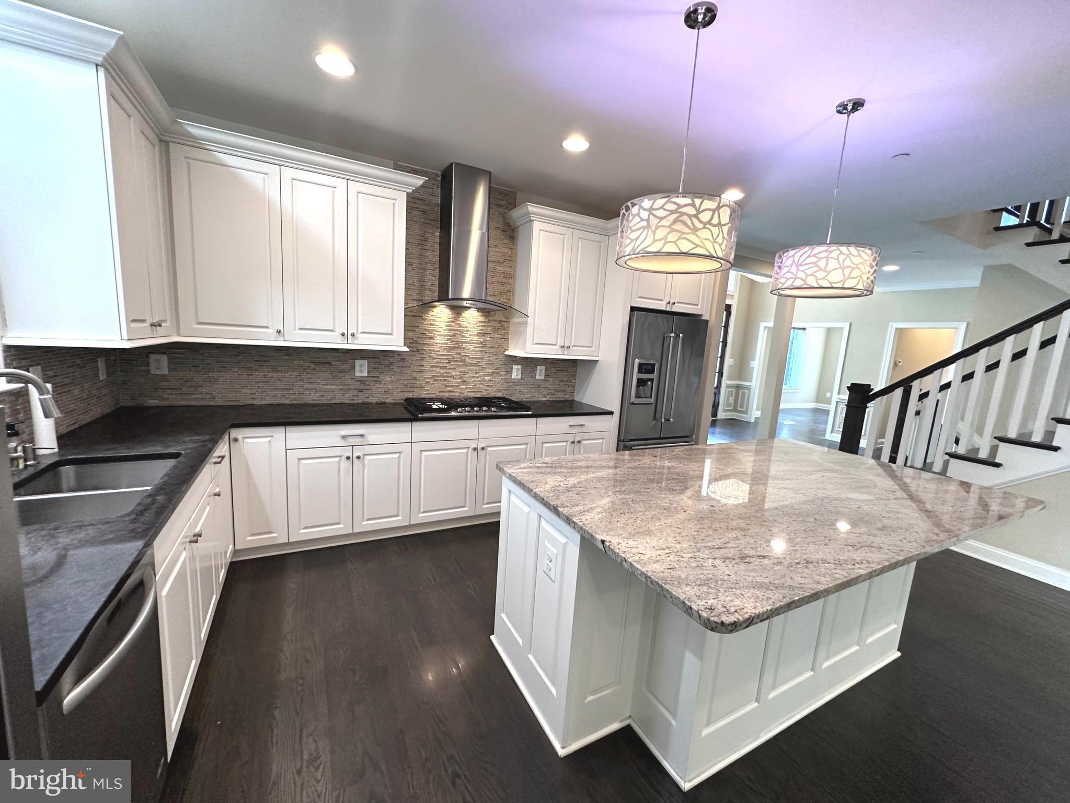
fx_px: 433
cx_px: 535
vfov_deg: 85.7
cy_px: 402
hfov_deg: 102.1
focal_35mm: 14
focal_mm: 2.22
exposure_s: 1/120
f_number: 2.2
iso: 250
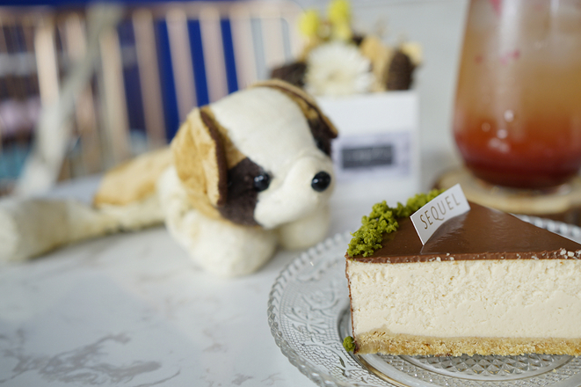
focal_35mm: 36
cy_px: 179
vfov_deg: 36.8
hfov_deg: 52.4
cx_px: 373
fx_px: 581
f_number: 3.5
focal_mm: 28
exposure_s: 1/50
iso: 100
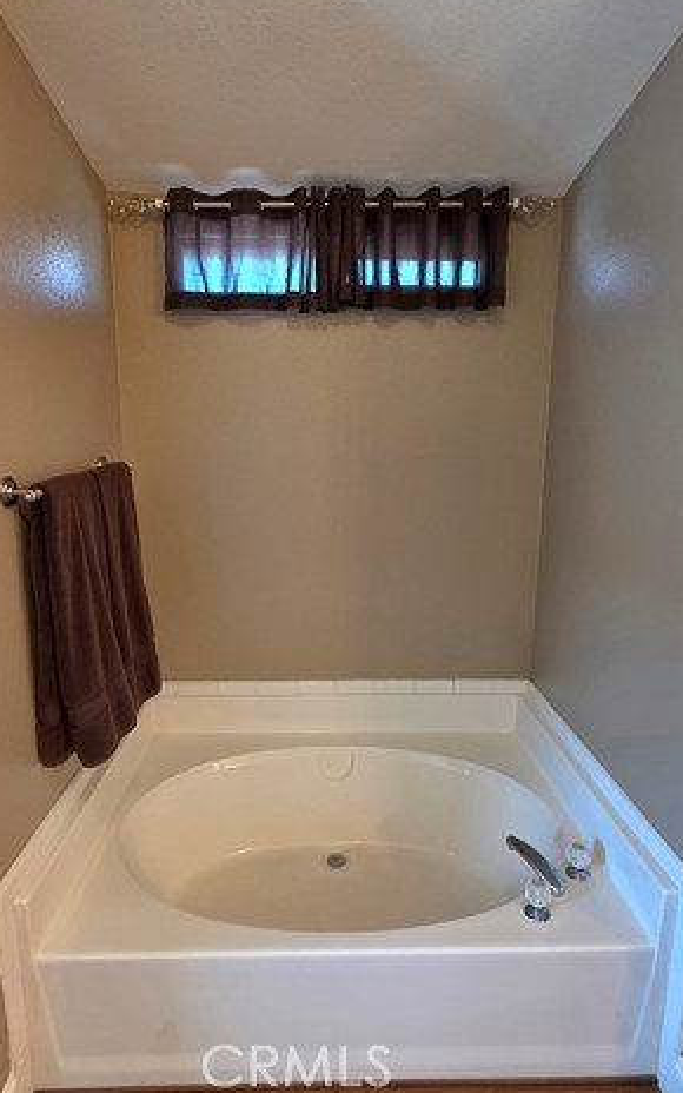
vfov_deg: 88.0
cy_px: 535
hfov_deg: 62.2
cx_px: 330
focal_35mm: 19
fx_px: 566
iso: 200
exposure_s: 1/120
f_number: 1.9
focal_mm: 2.2
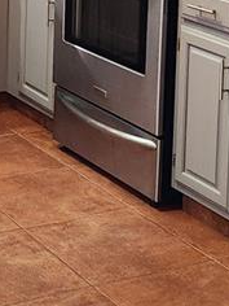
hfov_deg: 12.5
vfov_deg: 15.9
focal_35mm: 117
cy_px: -97
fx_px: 1032
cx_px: -1
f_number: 1.8
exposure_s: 1/120
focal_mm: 5.4
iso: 250
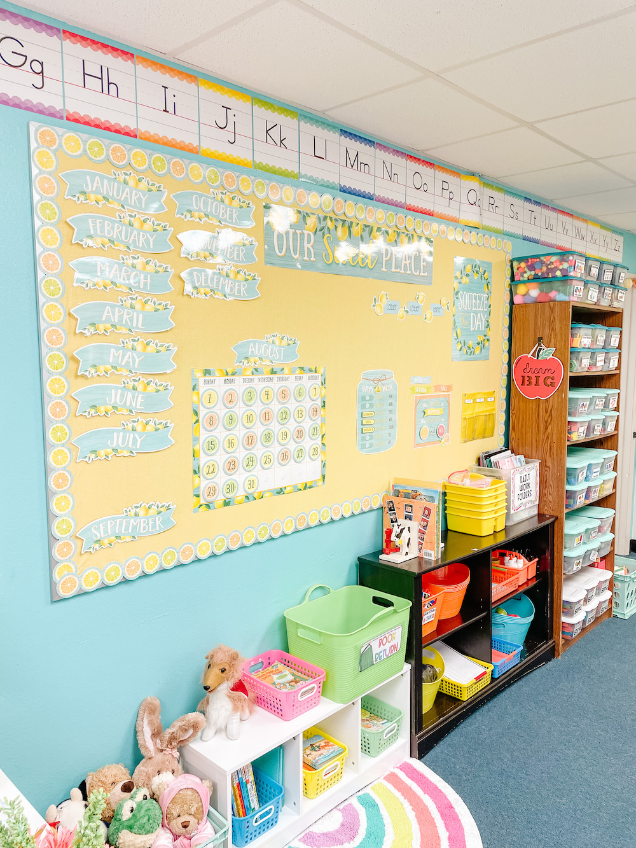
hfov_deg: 53.1
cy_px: 424
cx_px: 318
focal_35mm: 26
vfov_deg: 67.3
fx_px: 637
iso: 50
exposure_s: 1/65
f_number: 1.6
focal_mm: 4.2
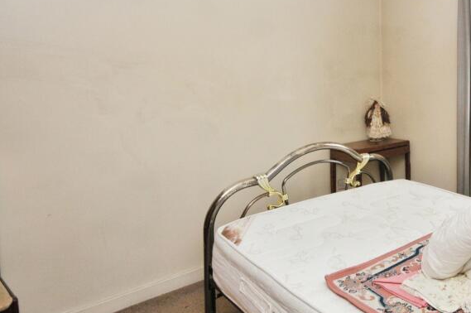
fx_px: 353
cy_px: 84
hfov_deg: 60.3
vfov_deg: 46.4
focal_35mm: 27
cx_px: 397
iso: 500
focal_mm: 10
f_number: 6.3
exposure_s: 1/125
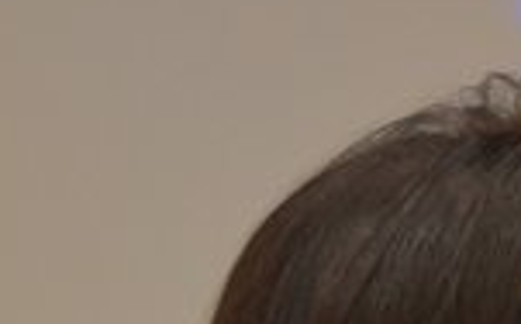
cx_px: 500
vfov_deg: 1.7
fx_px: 10694
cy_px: 713
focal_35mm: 754
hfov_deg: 2.8
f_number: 4.5
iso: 2000
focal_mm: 98
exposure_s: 1/60
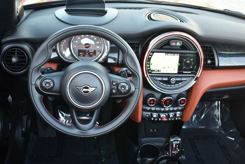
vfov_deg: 33.5
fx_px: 272
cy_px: 82
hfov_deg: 48.4
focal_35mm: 40
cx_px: 122
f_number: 3.5
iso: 800
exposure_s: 1/250
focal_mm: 20
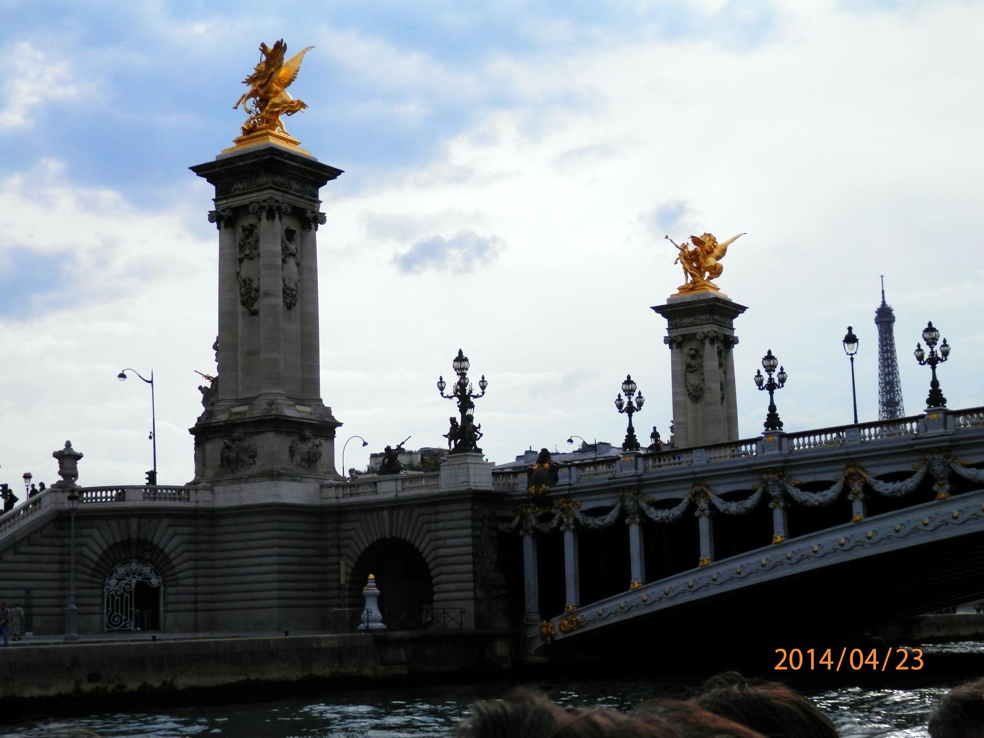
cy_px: 369
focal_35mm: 54
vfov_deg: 27.0
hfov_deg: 35.5
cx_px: 492
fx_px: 1535
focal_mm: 9.8
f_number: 11.6
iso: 100
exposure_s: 1/160
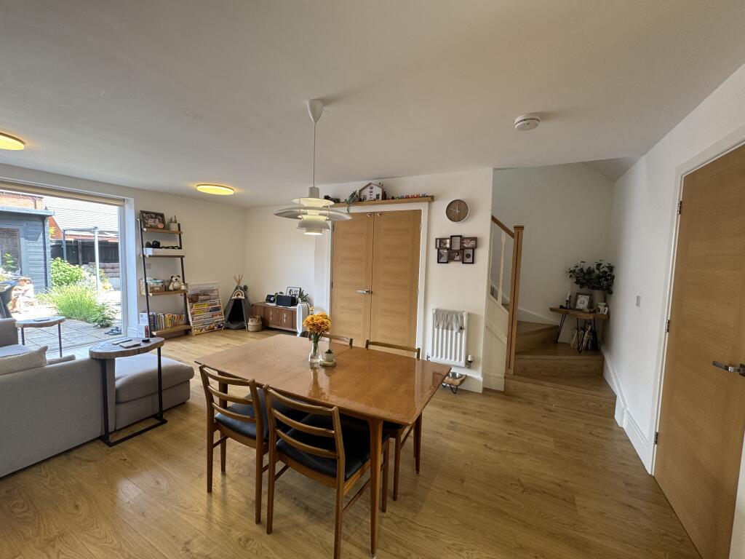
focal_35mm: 14
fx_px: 301
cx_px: 372
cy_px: 280
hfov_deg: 102.1
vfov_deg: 85.7
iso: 125
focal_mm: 2.22
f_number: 2.2
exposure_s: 1/99
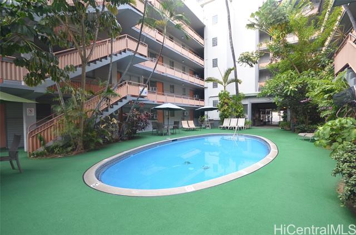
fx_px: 163
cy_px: 118
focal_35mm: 16
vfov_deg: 71.7
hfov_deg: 95.1
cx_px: 178
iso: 360
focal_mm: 11
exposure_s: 1/125
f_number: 5.6
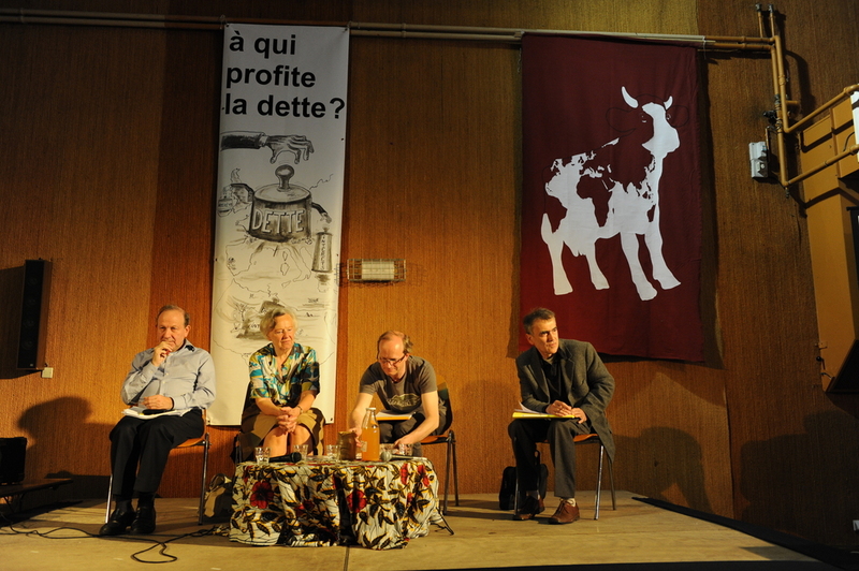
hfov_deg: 60.3
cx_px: 430
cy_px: 286
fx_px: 739
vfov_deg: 42.3
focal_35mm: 31
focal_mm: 31
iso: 1600
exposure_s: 1/80
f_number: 4.5
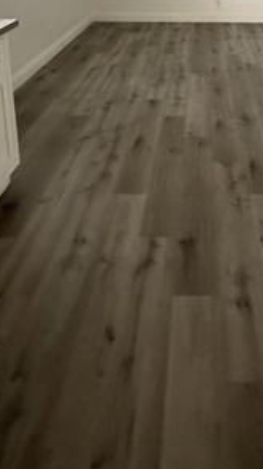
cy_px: 16
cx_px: 204
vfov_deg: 50.1
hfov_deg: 34.6
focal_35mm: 33
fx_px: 410
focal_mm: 2.22
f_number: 2.2
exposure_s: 1/60
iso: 1000
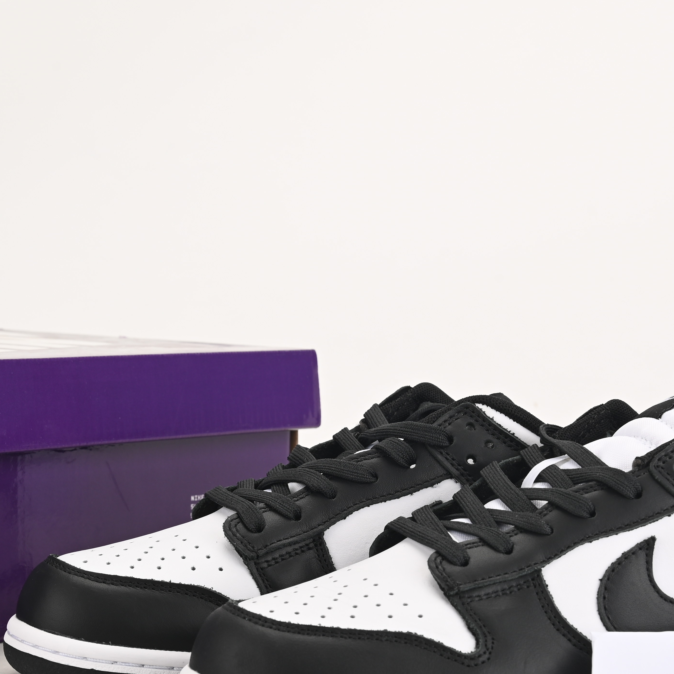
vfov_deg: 20.5
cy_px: 478
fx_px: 1850
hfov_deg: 20.6
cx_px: 391
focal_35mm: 84
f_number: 11
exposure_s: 1/200
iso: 100
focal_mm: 46
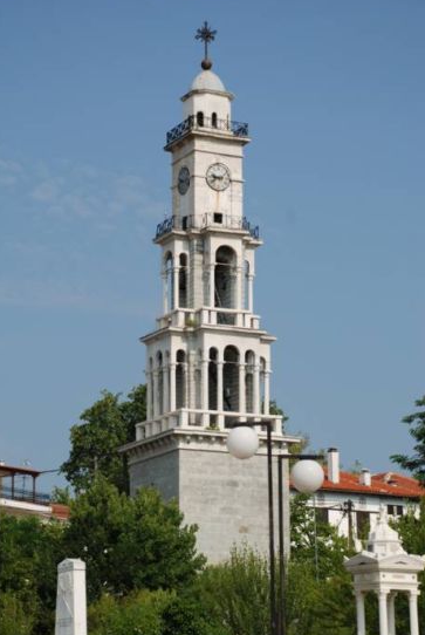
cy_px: 341
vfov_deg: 19.8
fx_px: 1818
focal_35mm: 103
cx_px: 193
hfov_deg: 13.3
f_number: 5.6
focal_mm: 62
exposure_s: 1/500
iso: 100
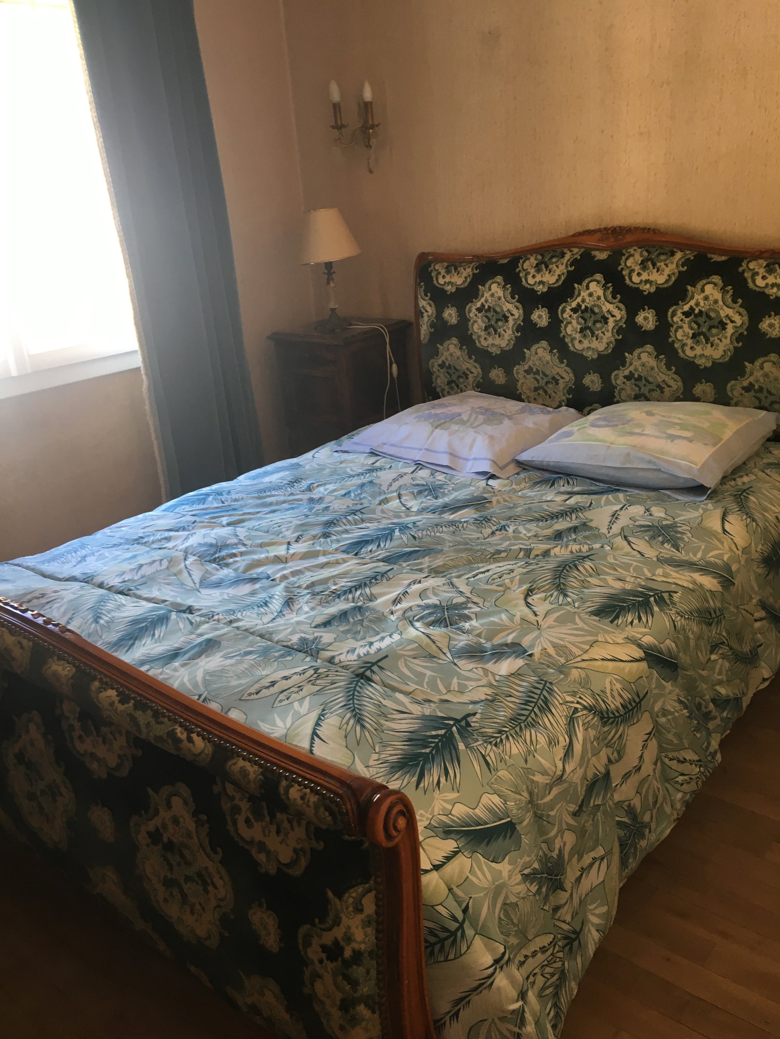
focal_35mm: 29
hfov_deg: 48.2
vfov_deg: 61.7
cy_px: 520
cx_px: 390
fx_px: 871
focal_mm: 4.15
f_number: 2.2
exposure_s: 1/33
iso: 64
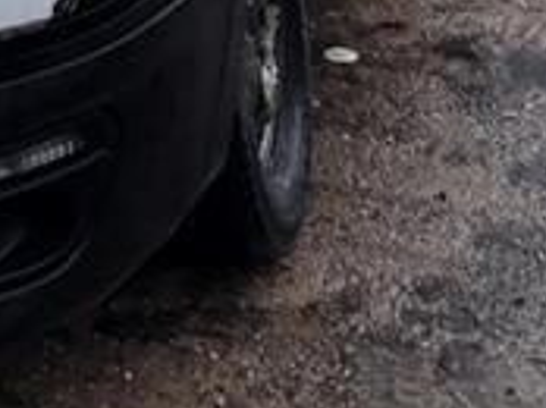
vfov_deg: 9.9
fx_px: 2111
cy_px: -512
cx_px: -257
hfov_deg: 13.9
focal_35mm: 134
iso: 200
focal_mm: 5.96
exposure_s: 1/60
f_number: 1.6
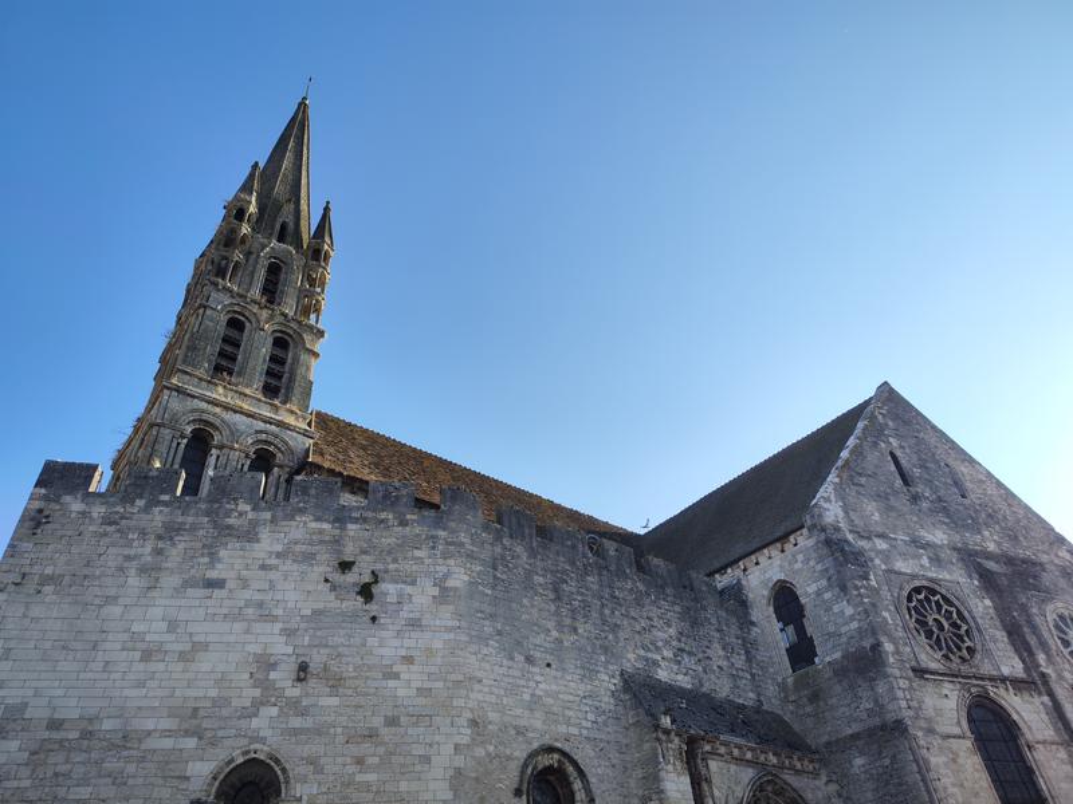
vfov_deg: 58.9
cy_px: 402
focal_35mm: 23
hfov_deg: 73.9
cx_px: 536
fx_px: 713
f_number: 1.69
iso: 50
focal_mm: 7.01
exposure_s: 1/823
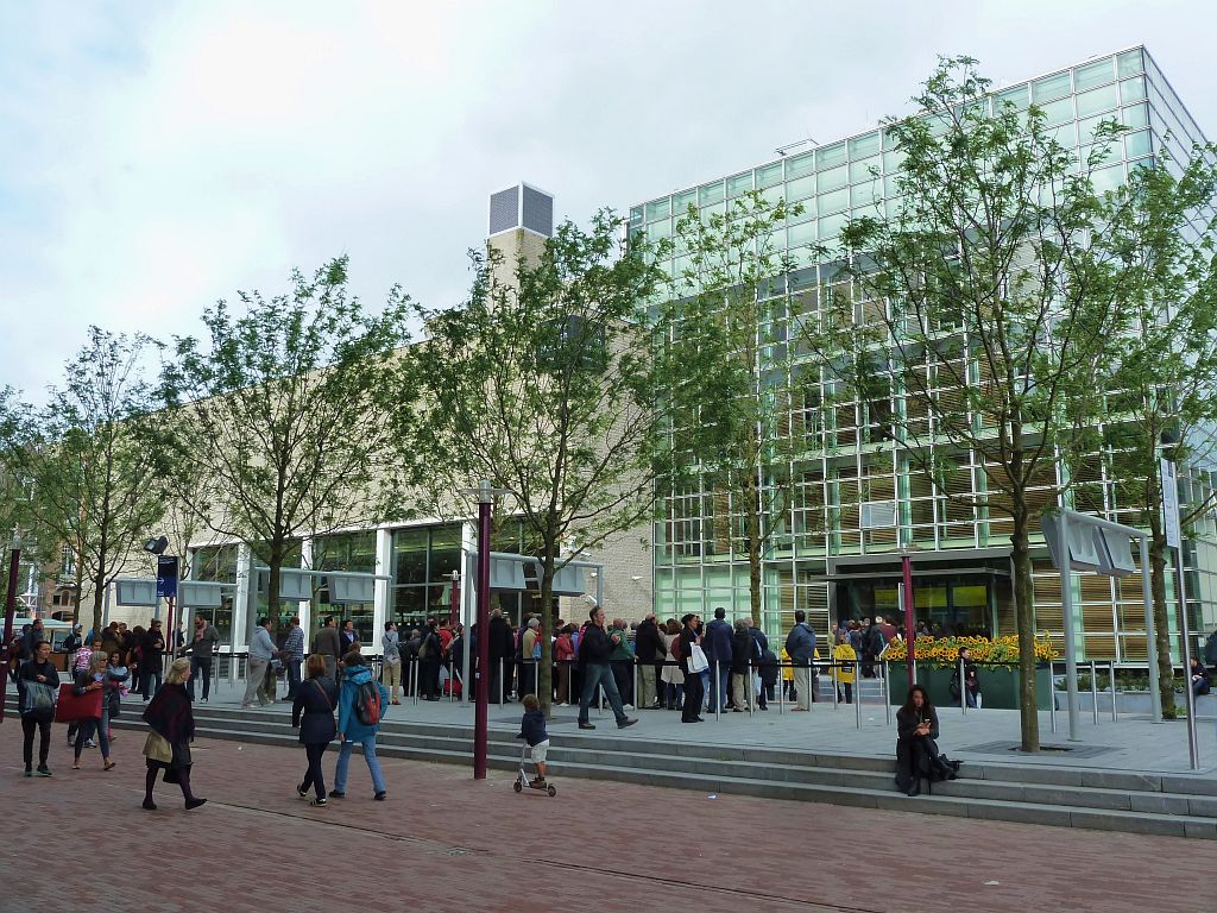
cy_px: 456
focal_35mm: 30
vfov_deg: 46.8
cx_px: 608
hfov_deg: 60.0
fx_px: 1055
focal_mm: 5
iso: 125
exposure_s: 1/250
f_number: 4
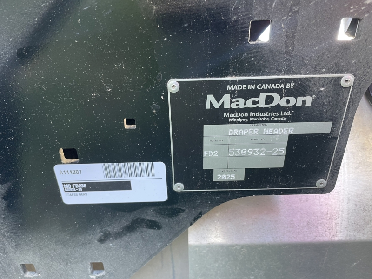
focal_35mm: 26
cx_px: 186
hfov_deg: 67.3
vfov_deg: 53.1
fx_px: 279
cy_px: 140
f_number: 1.6
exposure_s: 1/91
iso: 125
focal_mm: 4.2
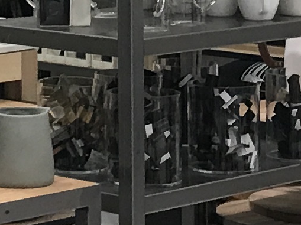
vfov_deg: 6.6
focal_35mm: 222
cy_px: -156
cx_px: -89
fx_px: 1929
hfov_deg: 8.8
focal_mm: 3.99
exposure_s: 1/39
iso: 20
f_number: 1.8
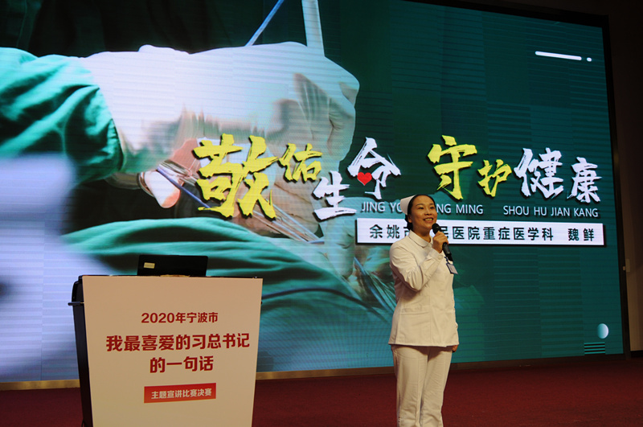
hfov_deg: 53.2
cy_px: 214
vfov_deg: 36.8
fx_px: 642
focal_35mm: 36
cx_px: 322
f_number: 4
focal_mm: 24
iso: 200
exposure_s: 1/40
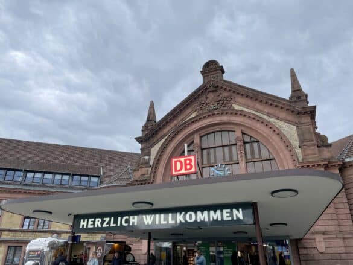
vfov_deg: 53.1
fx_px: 265
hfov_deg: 67.3
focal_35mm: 26
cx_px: 176
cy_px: 132
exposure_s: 1/716
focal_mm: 4.2
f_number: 1.6
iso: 32
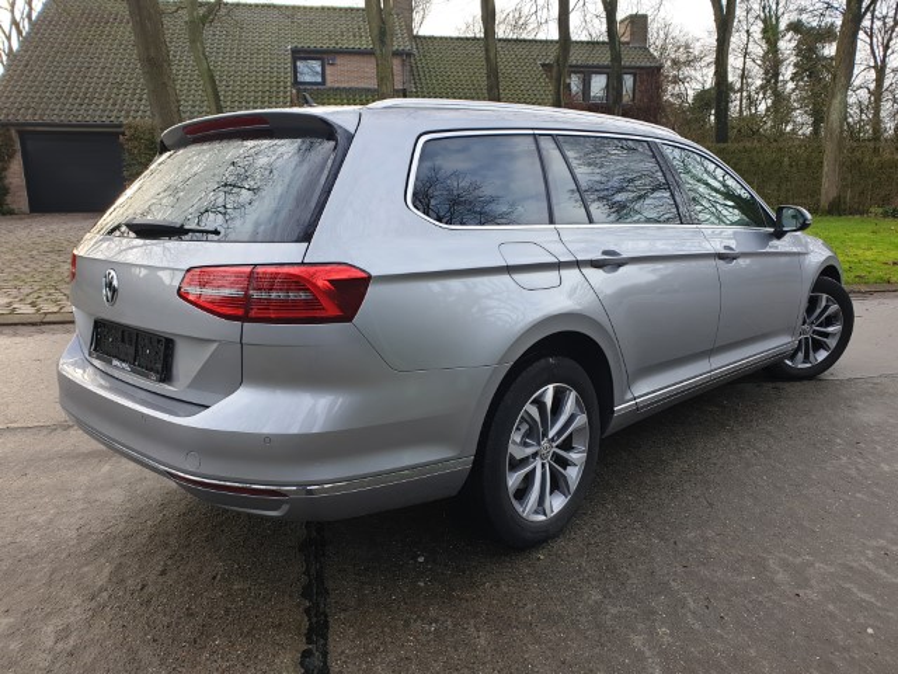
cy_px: 337
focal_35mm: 26
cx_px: 449
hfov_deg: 67.3
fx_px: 674
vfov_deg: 53.1
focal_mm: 4.3
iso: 50
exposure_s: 1/111
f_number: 2.4
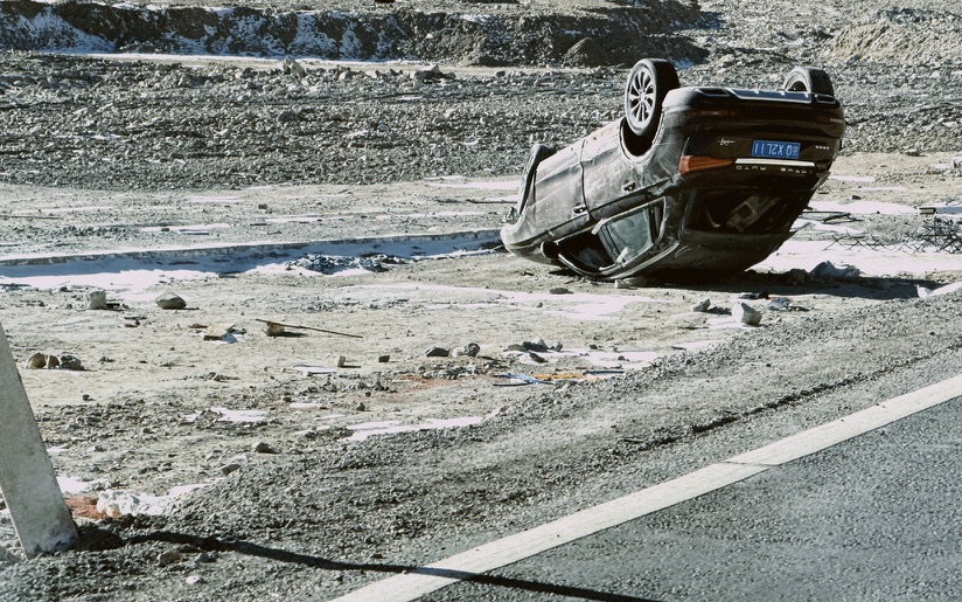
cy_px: 167
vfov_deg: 8.3
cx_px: 518
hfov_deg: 13.2
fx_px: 4142
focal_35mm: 158
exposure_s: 1/668
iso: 50
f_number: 2.8
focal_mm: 15.66
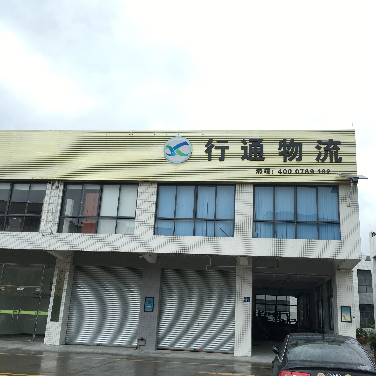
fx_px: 430
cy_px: 186
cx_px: 208
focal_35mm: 35
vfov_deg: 47.2
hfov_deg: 47.1
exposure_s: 1/292
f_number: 2.2
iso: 25
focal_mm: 4.15
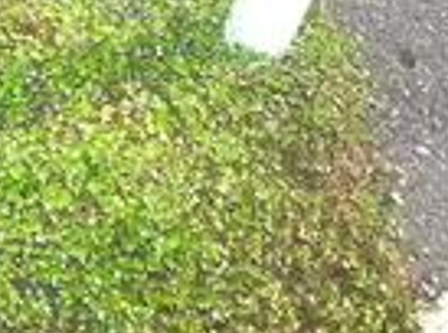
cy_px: -410
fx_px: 1588
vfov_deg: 10.6
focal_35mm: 123
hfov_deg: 14.2
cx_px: -363
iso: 400
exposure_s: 1/500
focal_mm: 5.1
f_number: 3.5
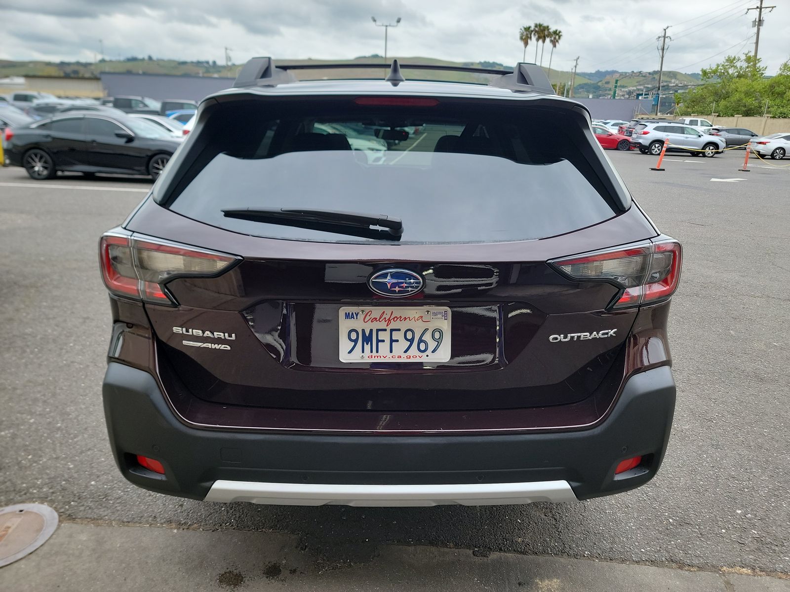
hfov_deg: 71.6
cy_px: 296
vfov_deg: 56.8
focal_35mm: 24
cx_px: 395
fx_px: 548
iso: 50
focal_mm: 6.7
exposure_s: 1/143
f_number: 1.8
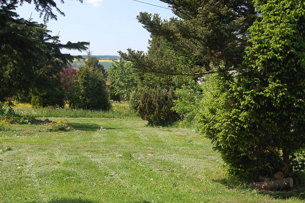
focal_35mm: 57
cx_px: 152
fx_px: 482
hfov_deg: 35.1
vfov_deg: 23.7
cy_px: 102
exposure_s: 1/250
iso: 320
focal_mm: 38
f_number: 10
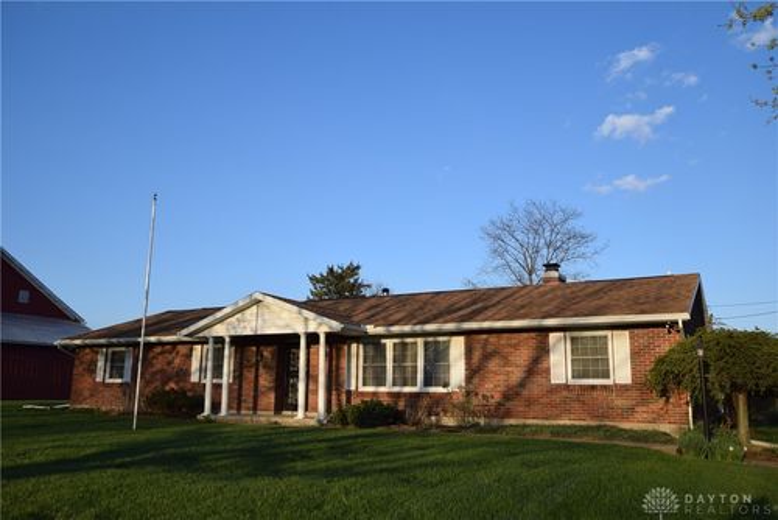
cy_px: 260
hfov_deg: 61.9
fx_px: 649
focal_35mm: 30
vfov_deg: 43.7
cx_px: 389
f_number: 8
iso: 220
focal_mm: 20
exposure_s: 1/250
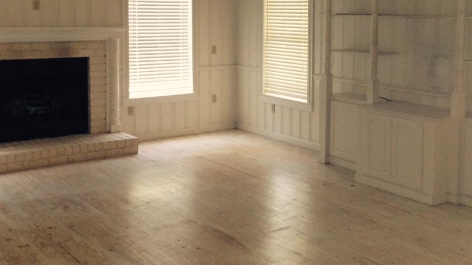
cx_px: 265
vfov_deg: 22.8
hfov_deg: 39.8
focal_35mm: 52
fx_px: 651
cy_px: 59
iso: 100
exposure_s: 1/20
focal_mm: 4.12
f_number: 2.4
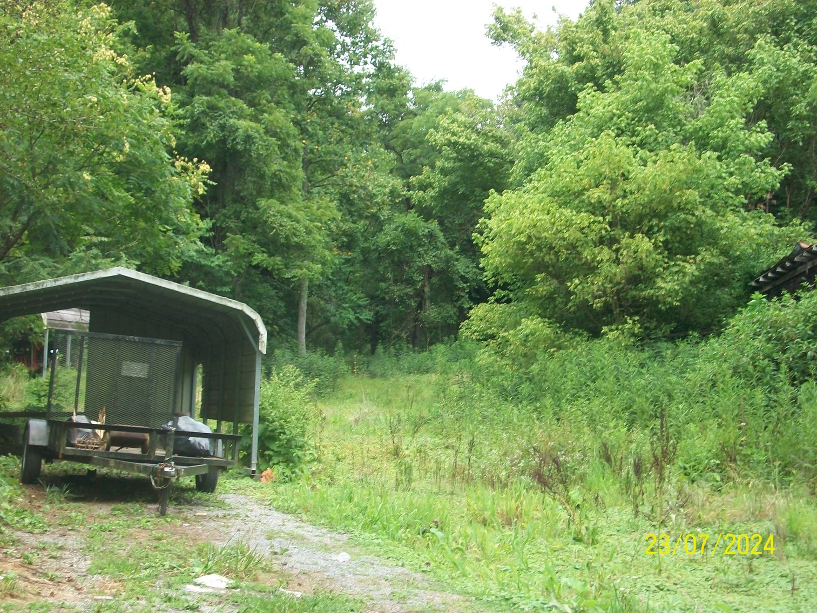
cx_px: 408
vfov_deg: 27.5
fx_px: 1251
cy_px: 306
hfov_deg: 36.2
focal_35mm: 53
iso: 80
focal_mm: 8.8
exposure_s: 1/160
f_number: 3.6
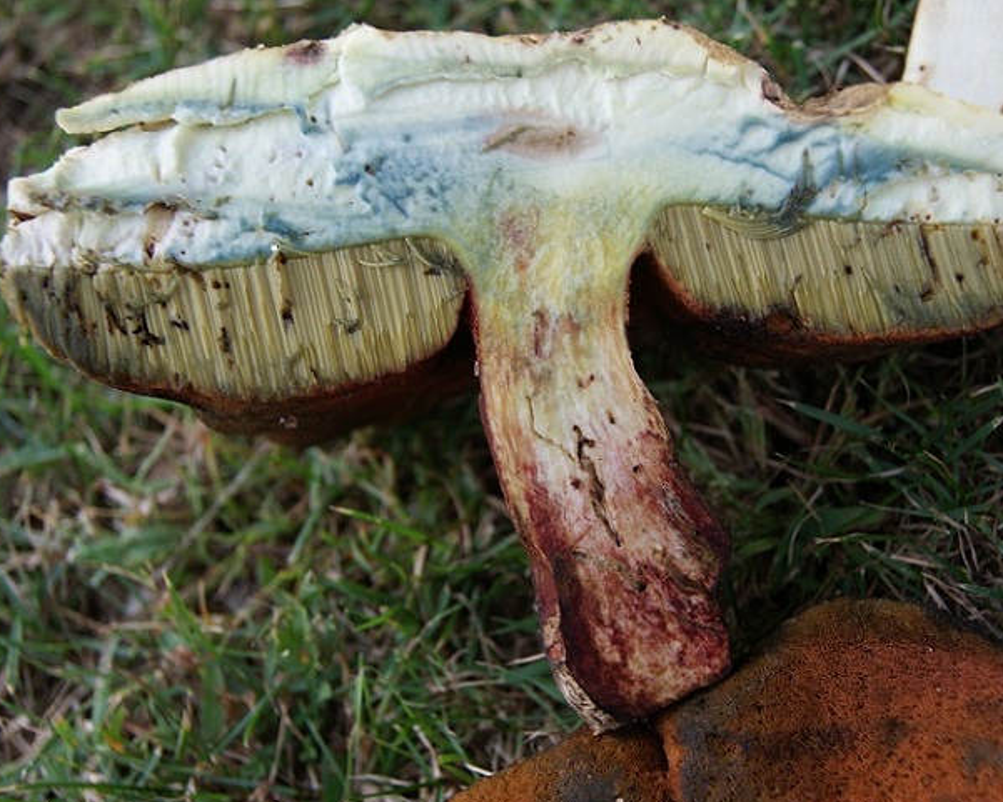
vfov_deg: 27.1
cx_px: 586
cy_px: 389
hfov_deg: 33.5
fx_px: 1663
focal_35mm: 56
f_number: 4.5
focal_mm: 30
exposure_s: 1/50
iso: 125
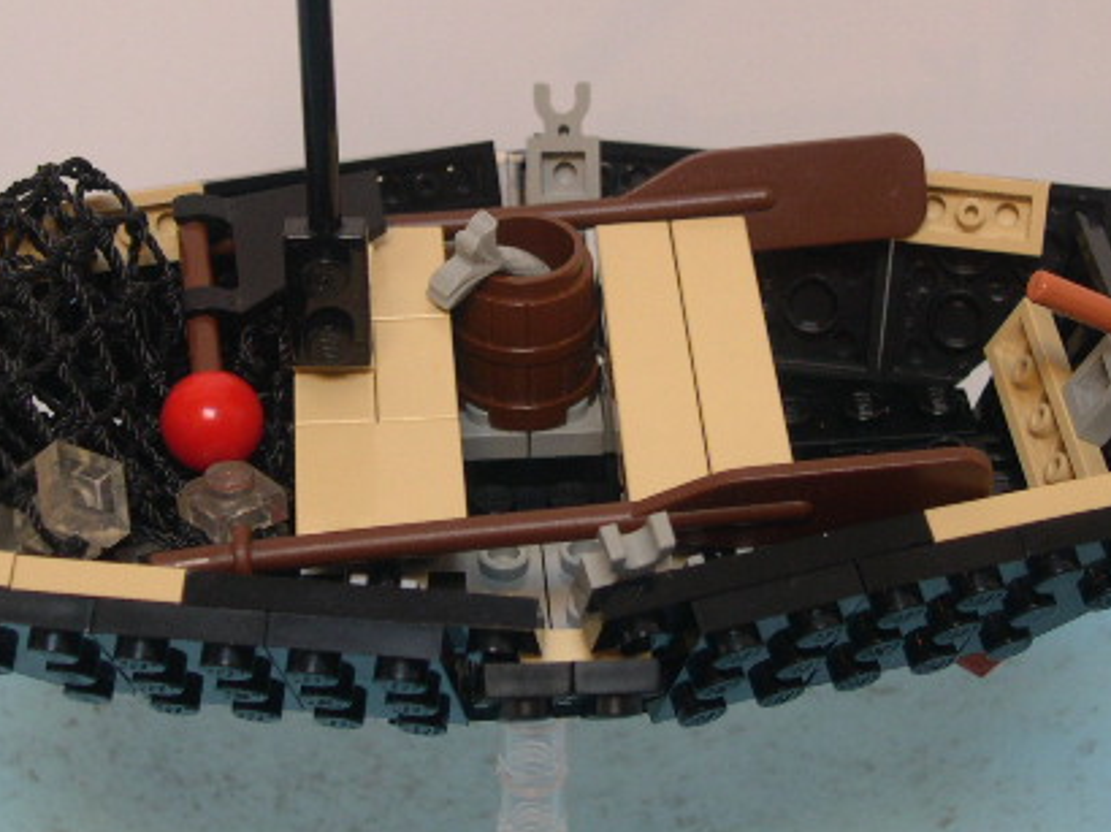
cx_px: 512
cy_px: 276
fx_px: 2855
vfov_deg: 16.5
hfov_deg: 22.0
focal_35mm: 89
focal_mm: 12.2
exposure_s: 1/4.8
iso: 115
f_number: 3.4
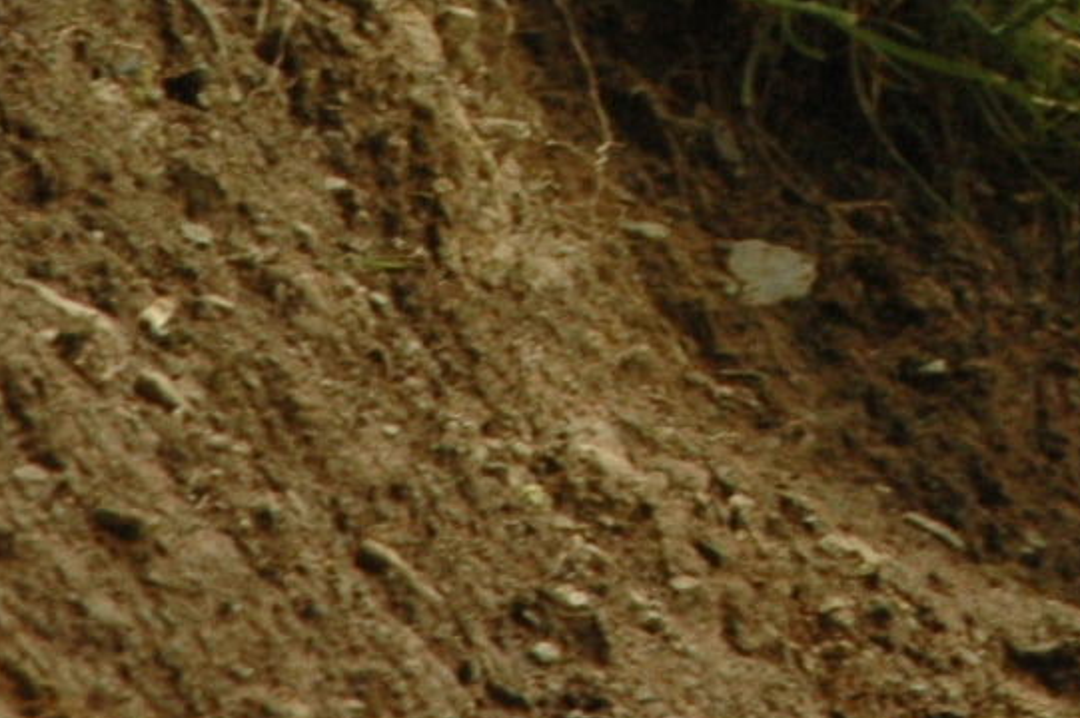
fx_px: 57533
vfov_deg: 0.7
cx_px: 2036
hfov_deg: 1.1
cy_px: -991
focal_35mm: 1919
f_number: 13
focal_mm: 230
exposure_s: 1/125
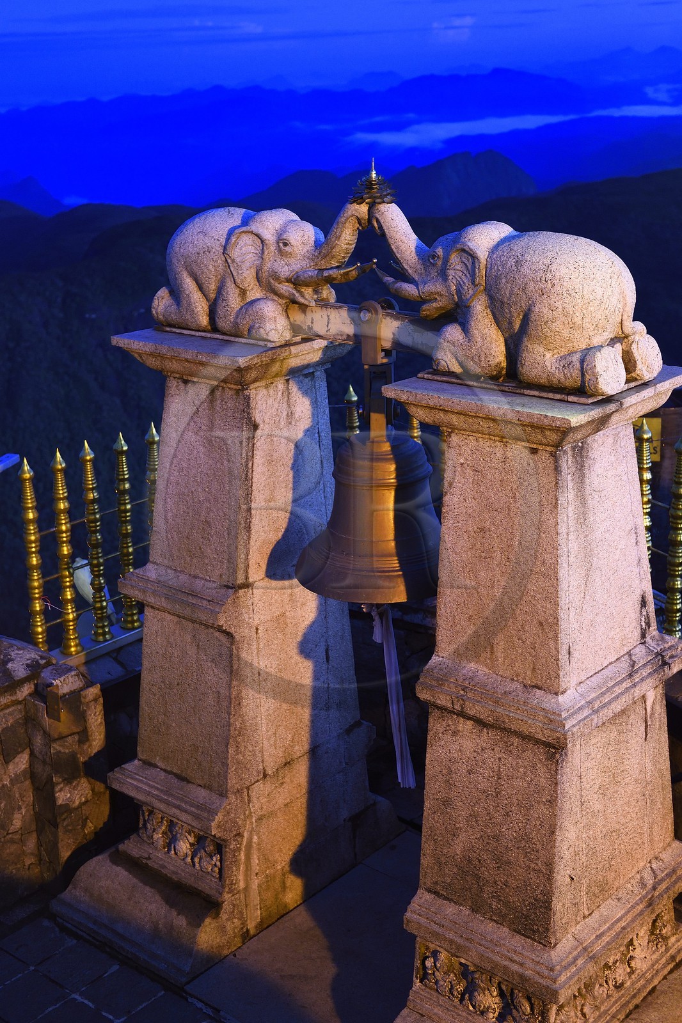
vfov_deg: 43.6
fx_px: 1279
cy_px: 512
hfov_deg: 29.9
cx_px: 341
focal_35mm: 45
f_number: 3.5
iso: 1600
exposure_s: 1/20
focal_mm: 45
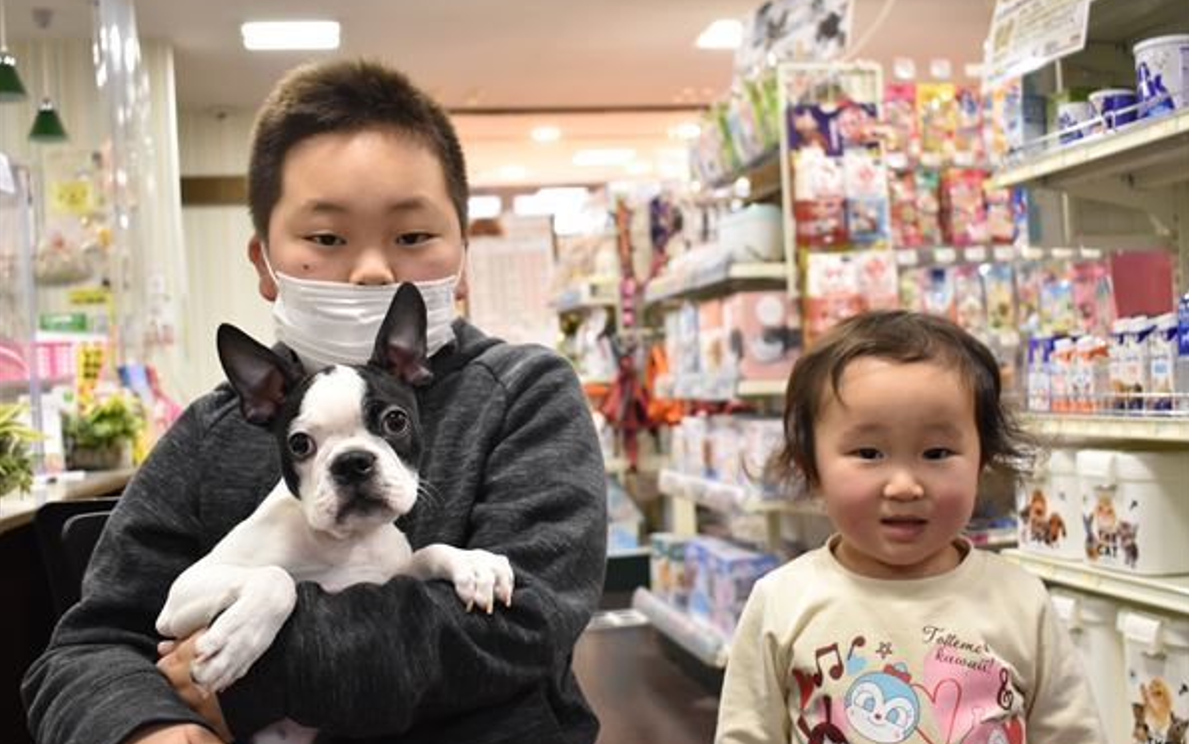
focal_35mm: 40
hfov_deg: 49.3
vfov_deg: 32.0
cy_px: 373
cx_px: 596
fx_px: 1297
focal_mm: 26
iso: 1600
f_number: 4.5
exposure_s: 1/80
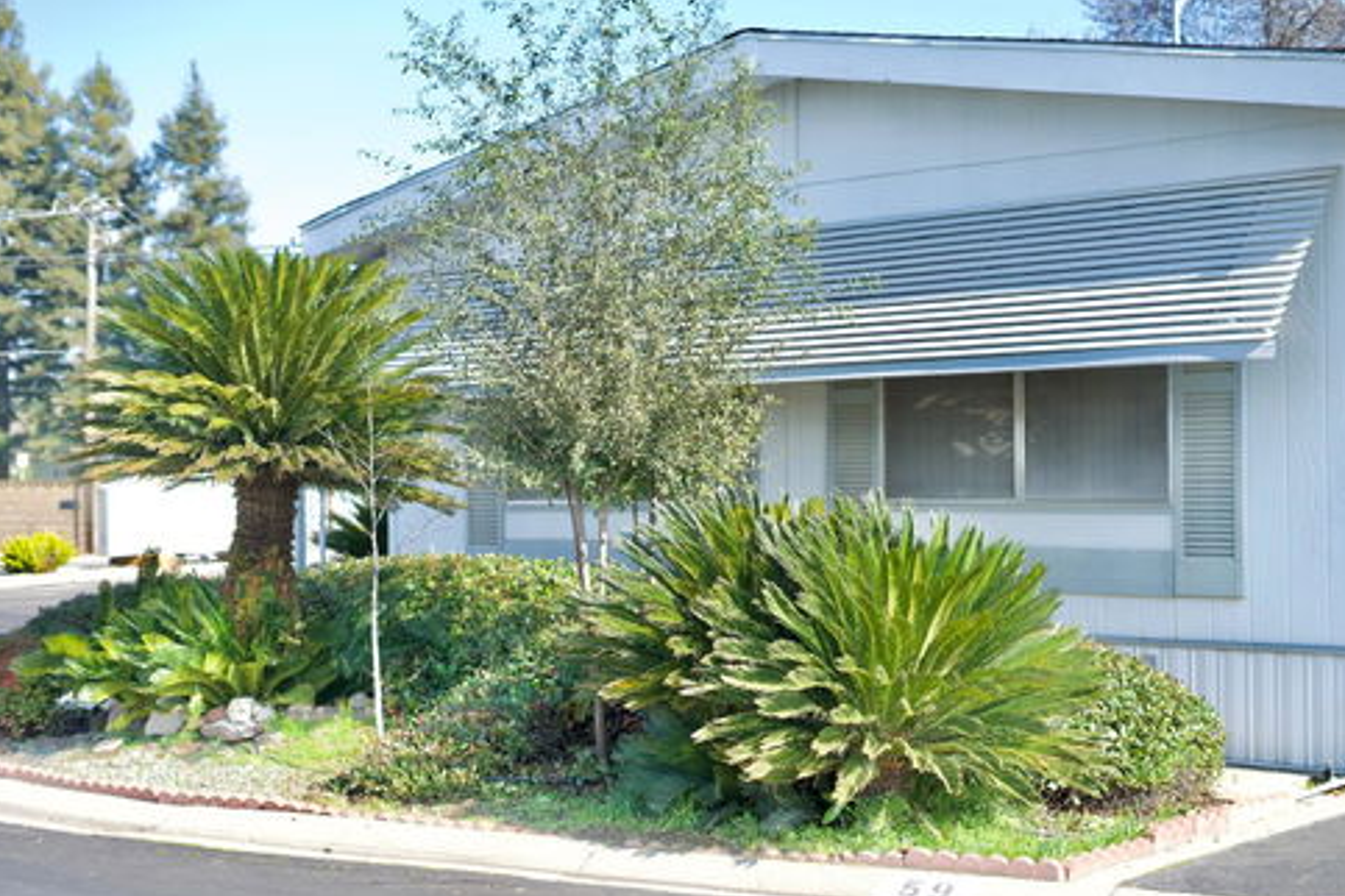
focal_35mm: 53
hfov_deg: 37.5
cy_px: 472
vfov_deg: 25.5
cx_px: 691
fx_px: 1980
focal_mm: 50
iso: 1000
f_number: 2.8
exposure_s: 1/3200
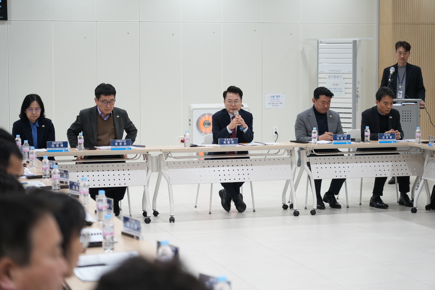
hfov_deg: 23.6
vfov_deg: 15.9
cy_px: 145
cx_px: 218
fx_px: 1039
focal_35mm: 86
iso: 2000
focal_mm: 86
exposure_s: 1/250
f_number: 4
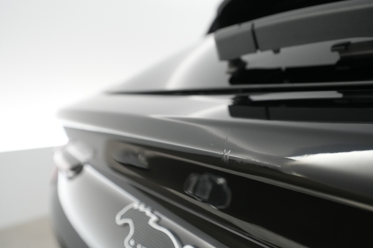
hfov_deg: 65.5
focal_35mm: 28
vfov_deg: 46.4
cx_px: 186
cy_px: 124
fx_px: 290
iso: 3200
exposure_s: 1/100
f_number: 4.5
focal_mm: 28
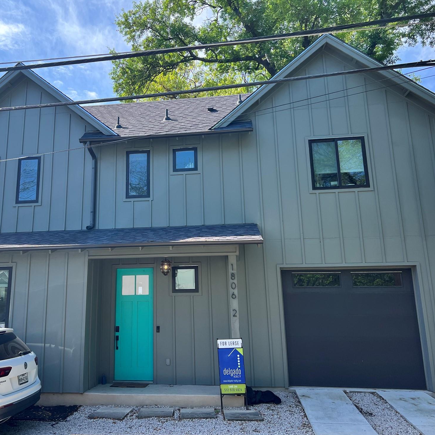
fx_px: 455
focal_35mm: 32
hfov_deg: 50.7
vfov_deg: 51.1
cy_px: 210
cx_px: 168
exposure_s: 1/1048
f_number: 1.5
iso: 50
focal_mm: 5.7
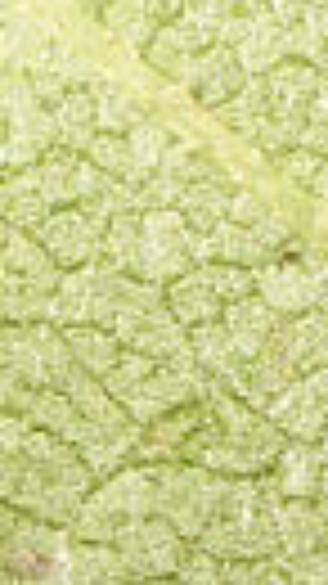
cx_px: -811
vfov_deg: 2.8
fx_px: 11766
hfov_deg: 1.6
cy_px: 236
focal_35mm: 760
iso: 64
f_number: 32
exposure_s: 1/250
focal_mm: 105
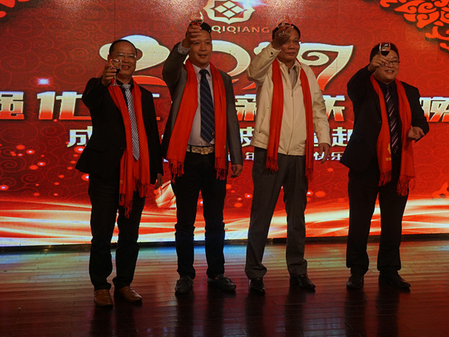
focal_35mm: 53
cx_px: 240
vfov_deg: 27.5
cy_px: 157
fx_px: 688
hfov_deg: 36.1
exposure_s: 1/160
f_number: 4.5
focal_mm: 28
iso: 500
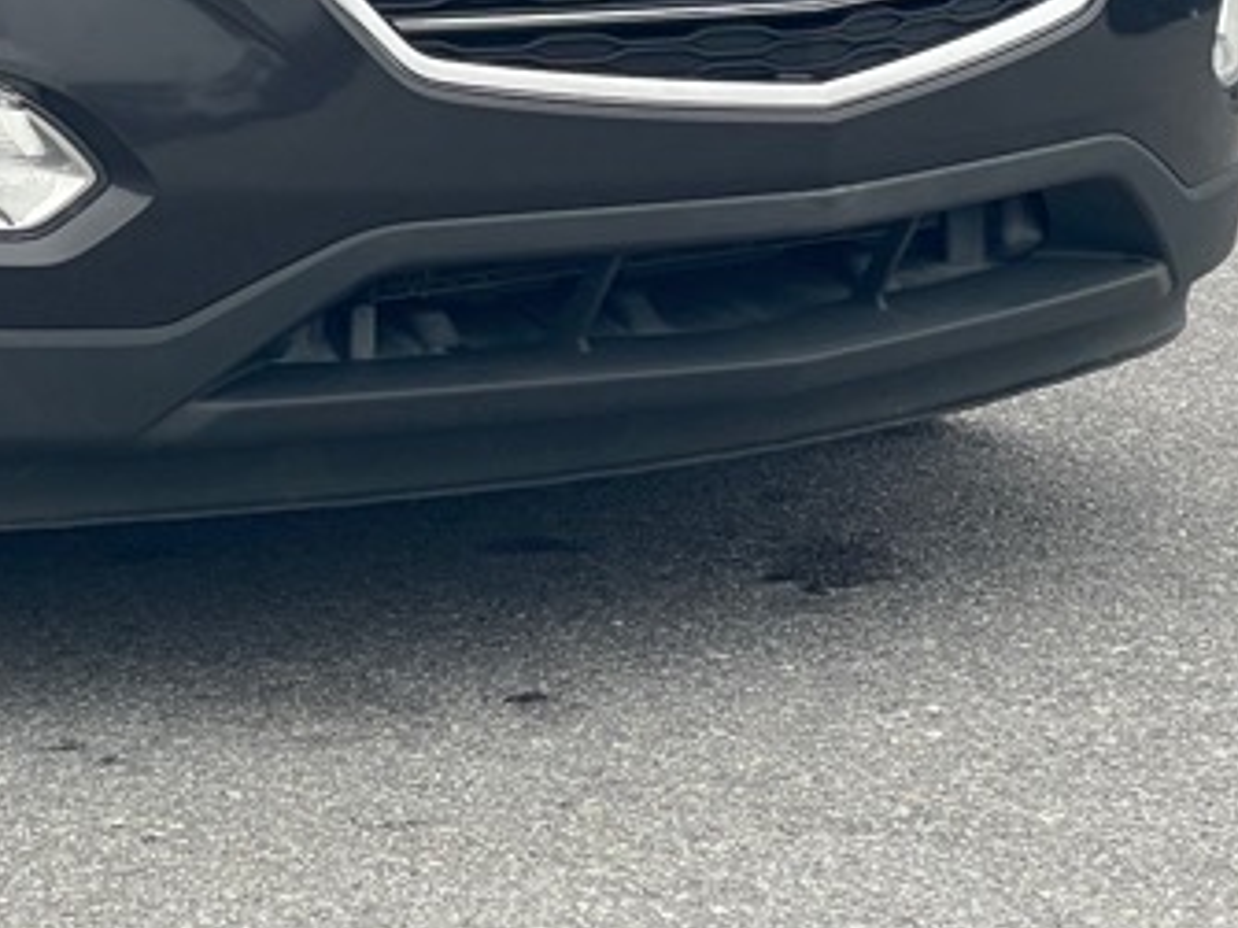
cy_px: -263
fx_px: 5684
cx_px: -399
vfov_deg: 9.2
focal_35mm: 159
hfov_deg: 12.1
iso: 25
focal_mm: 6
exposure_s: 1/139
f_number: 2
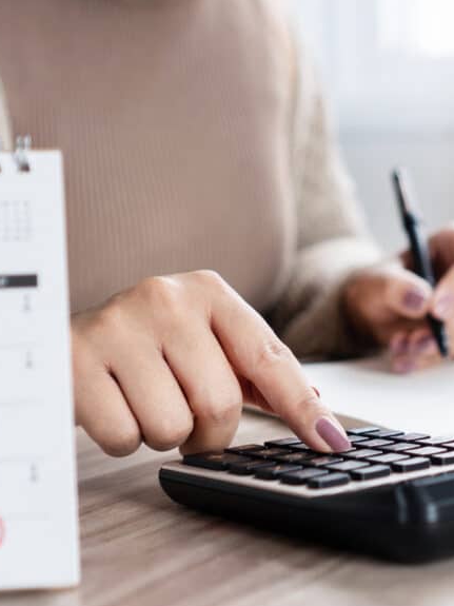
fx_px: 1572
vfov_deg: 21.8
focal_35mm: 90
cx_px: 407
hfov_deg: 16.2
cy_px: 358
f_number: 2.5
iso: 100
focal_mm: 35
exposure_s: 1/100
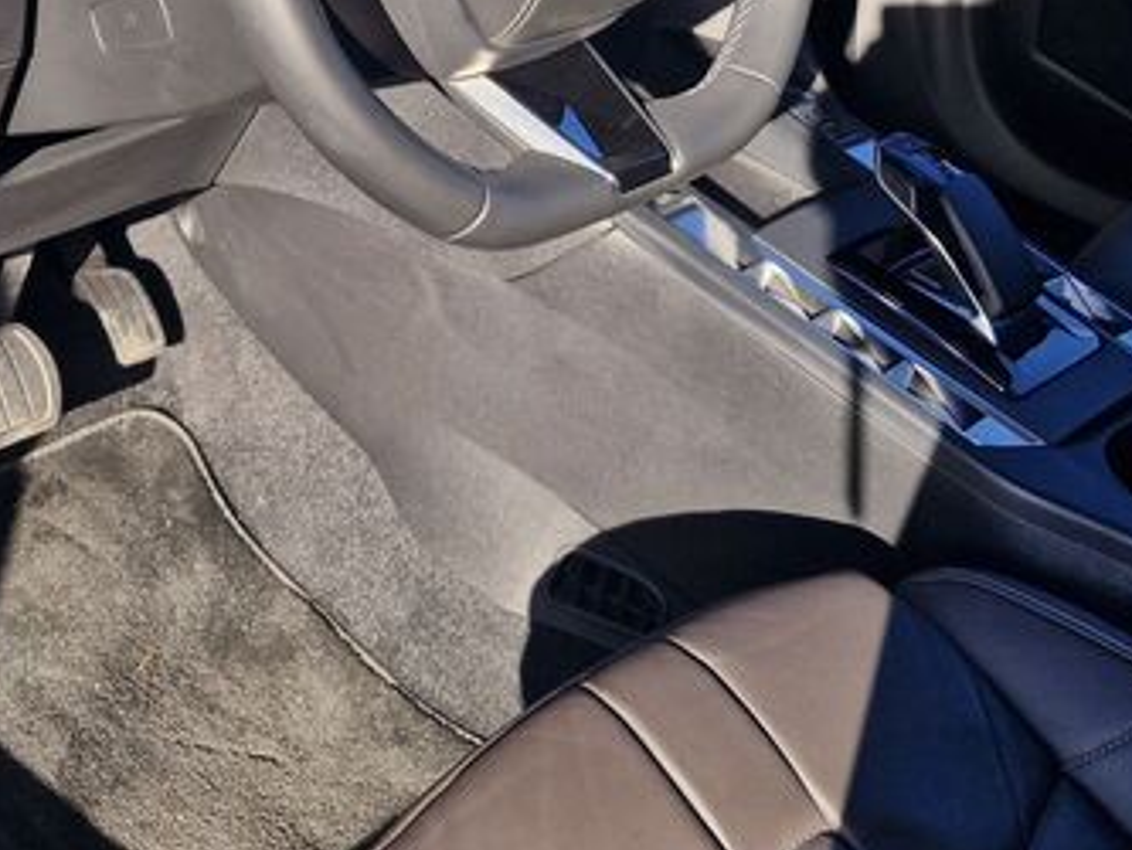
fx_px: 1930
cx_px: 541
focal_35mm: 59
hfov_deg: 32.7
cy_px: -178
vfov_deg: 22.8
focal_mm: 5.54
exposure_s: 1/477
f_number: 1.8
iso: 50
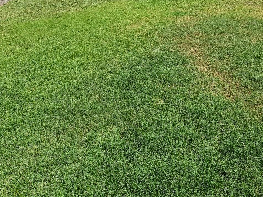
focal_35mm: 28
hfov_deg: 58.9
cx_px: 208
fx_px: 213
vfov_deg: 44.8
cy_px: 17
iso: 50
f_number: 2.2
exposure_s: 1/1784
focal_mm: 2.2
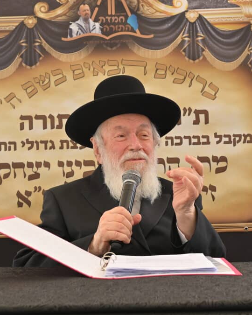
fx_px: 690
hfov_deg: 20.7
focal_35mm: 74
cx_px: 136
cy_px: 158
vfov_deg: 25.7
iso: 100
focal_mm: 35
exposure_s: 1/160
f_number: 6.3
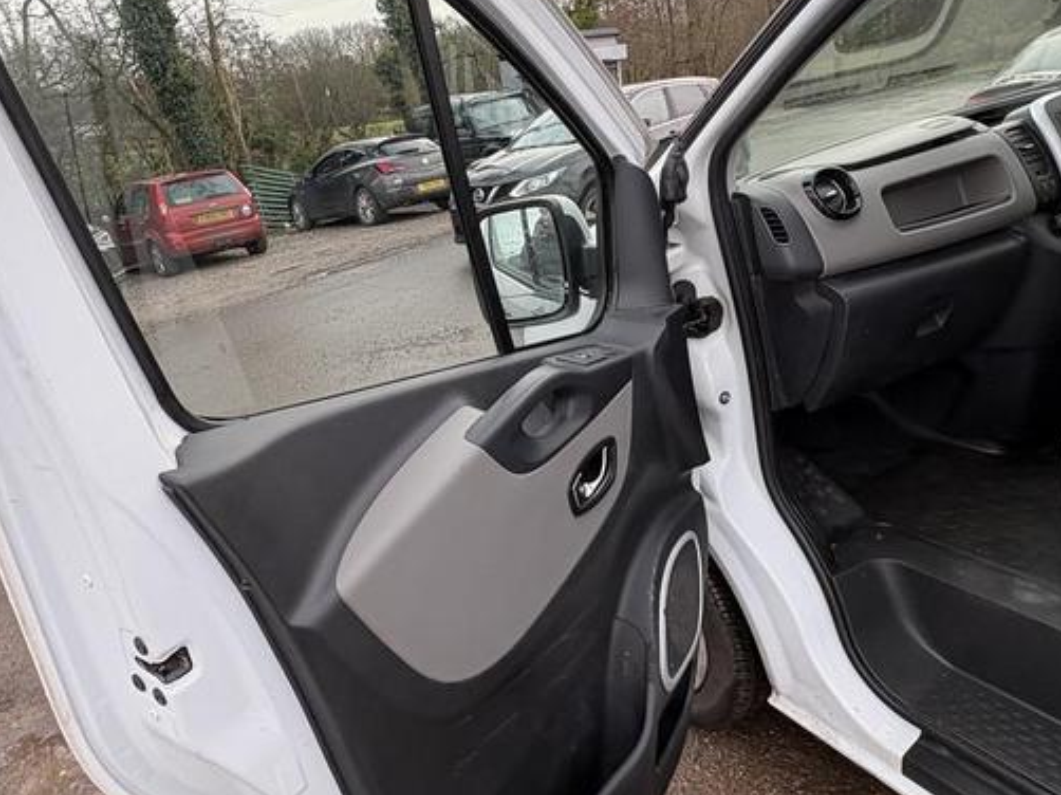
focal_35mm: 25
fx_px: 766
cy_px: 374
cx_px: 497
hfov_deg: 69.3
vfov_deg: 54.8
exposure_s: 1/113
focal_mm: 2.22
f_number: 2.2
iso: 50
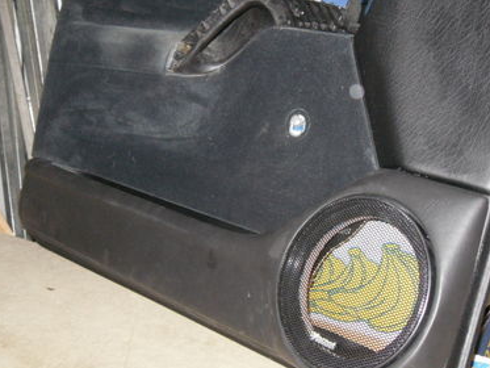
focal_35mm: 60
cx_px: 302
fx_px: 850
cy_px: 177
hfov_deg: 32.0
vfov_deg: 24.4
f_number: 3.5
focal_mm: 6.3
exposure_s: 1/45
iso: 200
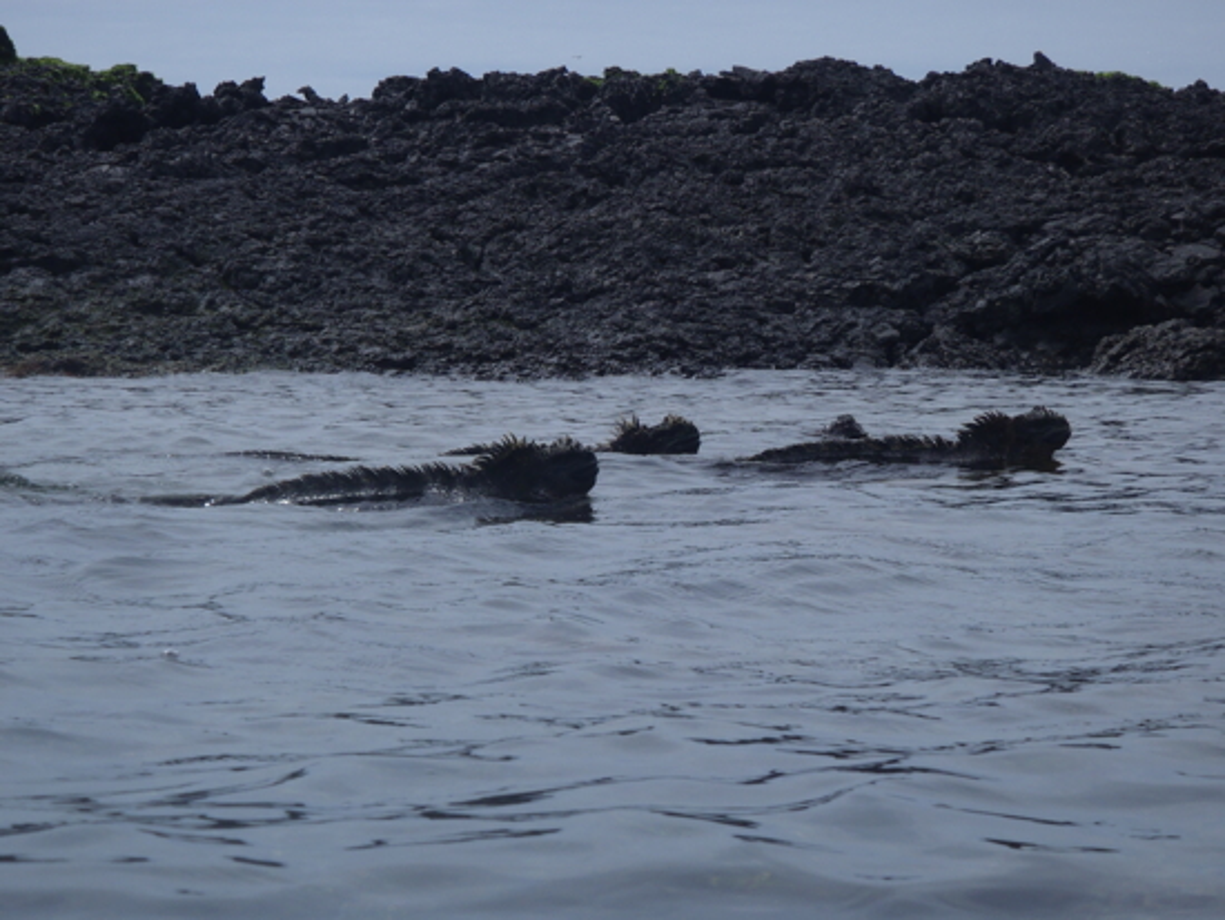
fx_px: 4178
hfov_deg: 16.7
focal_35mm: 118
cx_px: 612
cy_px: 460
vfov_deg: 12.6
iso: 80
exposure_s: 1/640
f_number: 5.5
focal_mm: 21.22
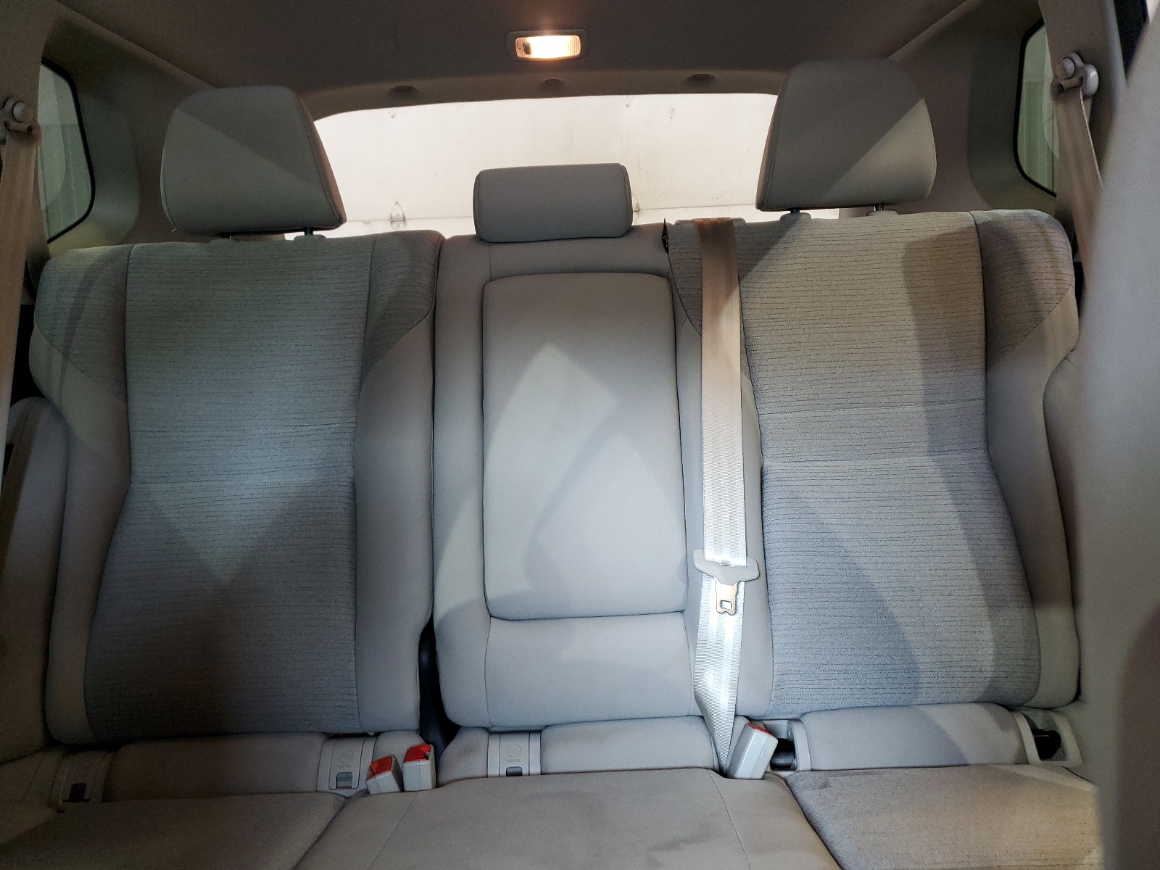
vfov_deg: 53.1
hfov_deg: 67.3
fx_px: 871
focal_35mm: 26
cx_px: 580
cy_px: 435
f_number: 1.5
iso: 146
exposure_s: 1/60.2
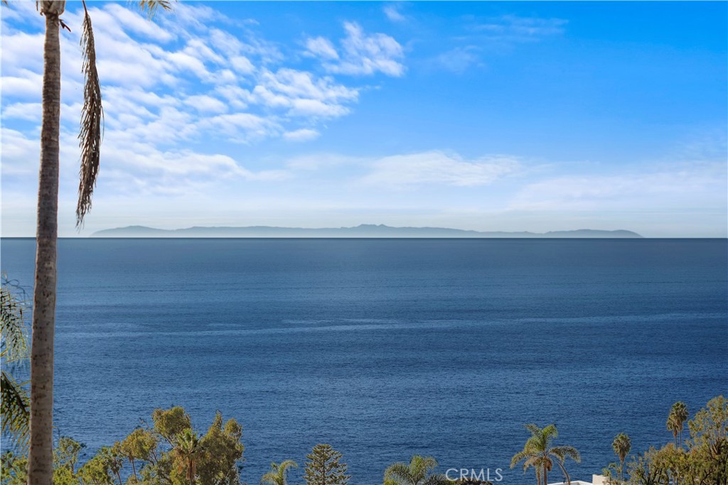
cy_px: 242
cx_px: 364
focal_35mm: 70
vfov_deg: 19.5
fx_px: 1416
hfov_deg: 28.8
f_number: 7.1
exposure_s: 1/1000
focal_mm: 70
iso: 160
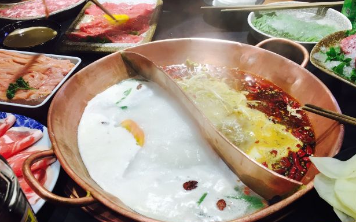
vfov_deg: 36.1
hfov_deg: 55.3
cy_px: 138
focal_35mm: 35
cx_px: 185
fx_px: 339
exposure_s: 1/33
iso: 80
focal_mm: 4.15
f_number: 2.2
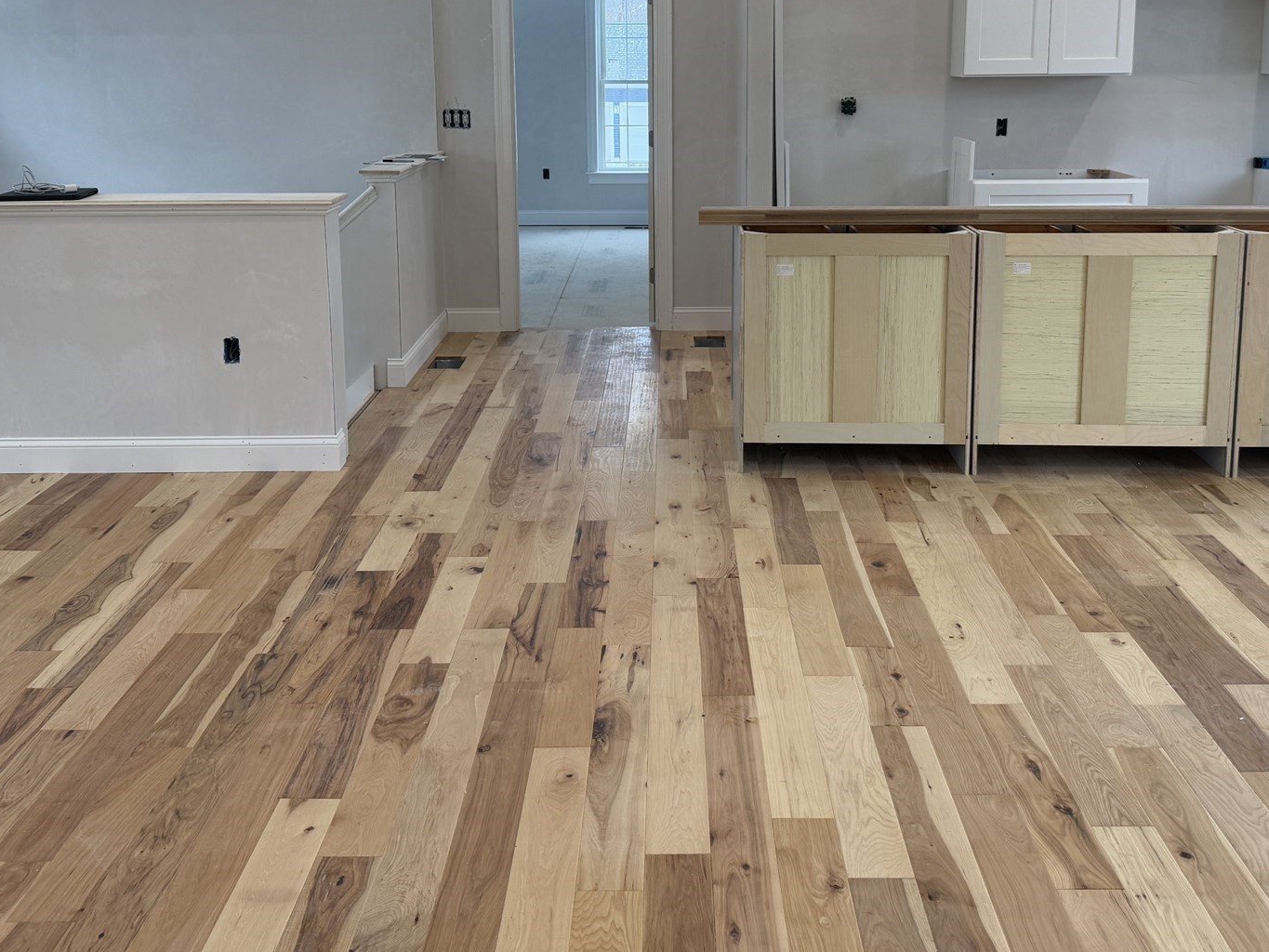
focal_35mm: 36
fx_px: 1320
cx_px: 661
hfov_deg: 51.3
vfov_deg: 38.8
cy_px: 257
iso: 100
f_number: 1.78
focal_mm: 6.76
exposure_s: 1/120
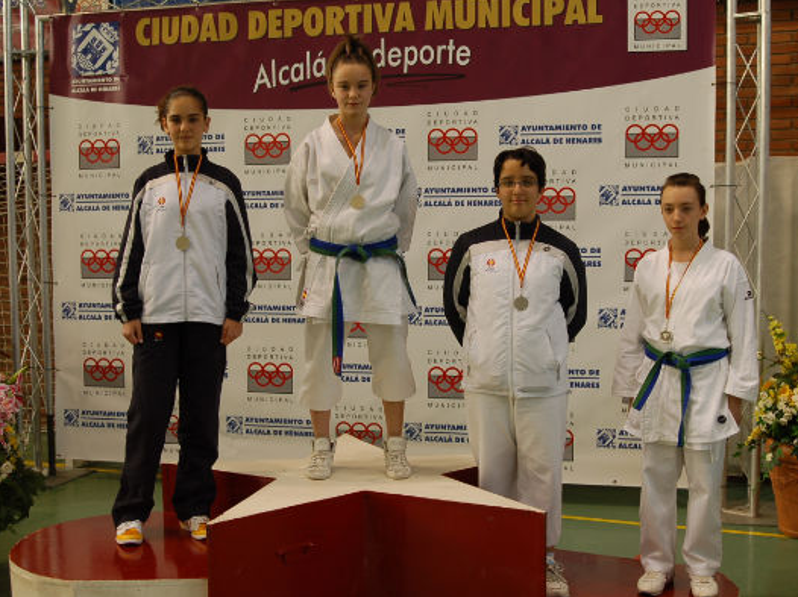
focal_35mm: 46
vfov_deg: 31.5
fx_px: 1060
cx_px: 402
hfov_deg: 41.3
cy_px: 298
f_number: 3.5
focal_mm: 28
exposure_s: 1/50
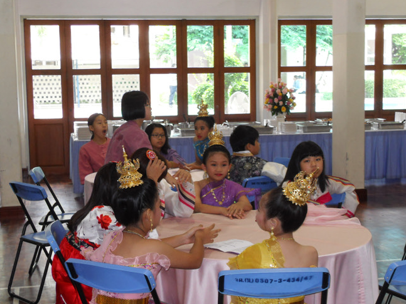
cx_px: 212
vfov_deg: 21.6
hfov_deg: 28.6
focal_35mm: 68
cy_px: 170
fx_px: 797
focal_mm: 11.8
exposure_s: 1/60
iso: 200
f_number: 4
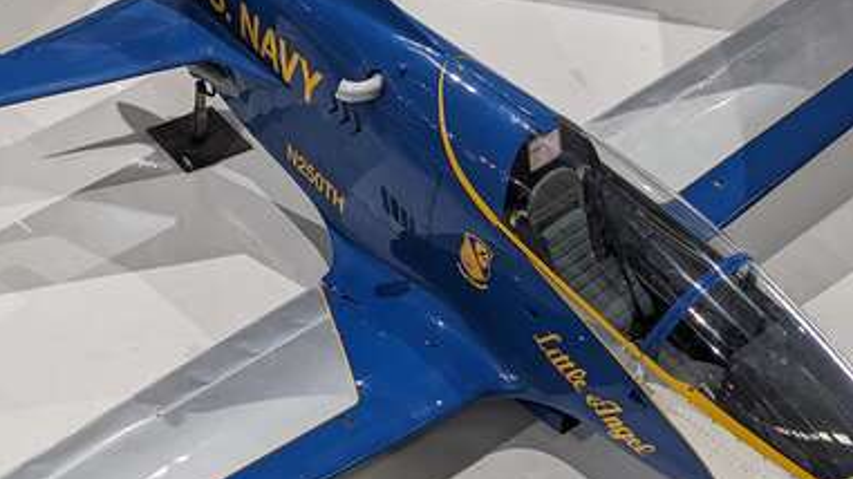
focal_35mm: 110
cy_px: 233
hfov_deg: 19.4
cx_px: 318
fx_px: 2487
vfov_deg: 11.0
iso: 78
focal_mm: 6.81
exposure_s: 1/23.8
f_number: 1.85
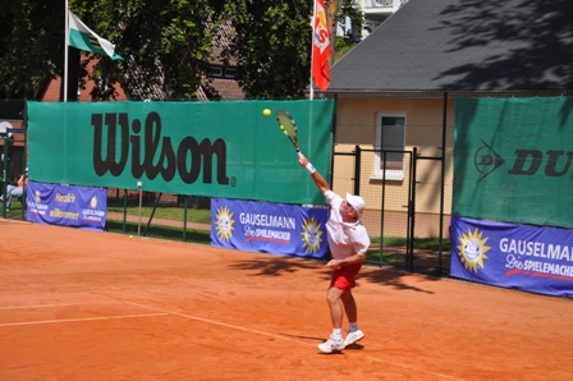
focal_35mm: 93
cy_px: 190
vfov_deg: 14.7
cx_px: 286
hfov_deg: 21.9
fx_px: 1479
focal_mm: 62
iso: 400
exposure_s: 1/2000
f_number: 7.1
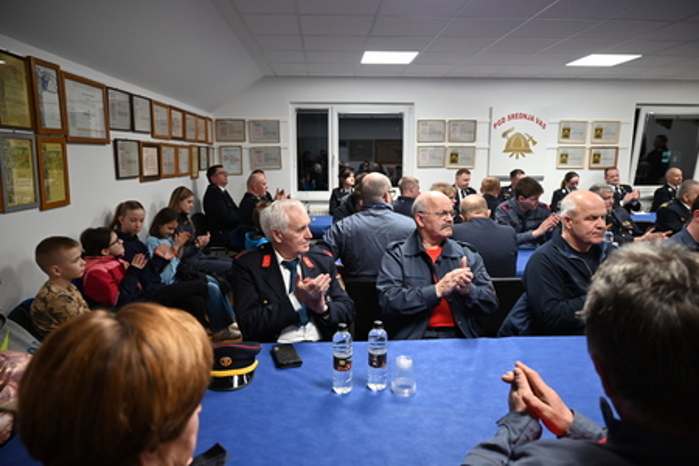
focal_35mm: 24
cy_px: 233
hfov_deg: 73.7
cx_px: 350
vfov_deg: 53.1
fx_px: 466
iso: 1800
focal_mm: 24
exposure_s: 1/125
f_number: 4
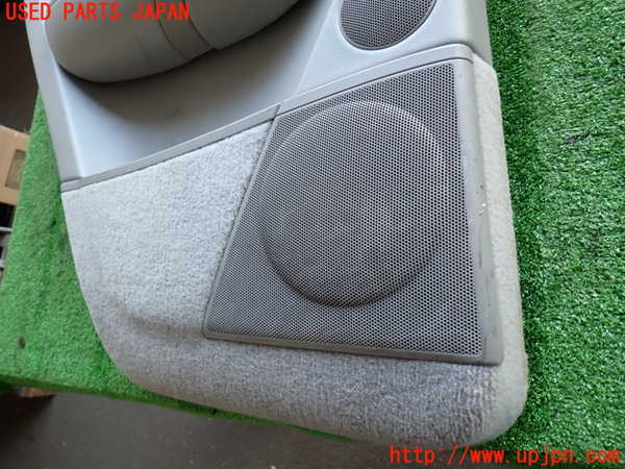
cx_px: 312
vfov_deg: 54.9
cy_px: 234
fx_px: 451
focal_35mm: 25
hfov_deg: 69.4
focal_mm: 4.5
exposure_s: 1/60
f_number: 2
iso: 200
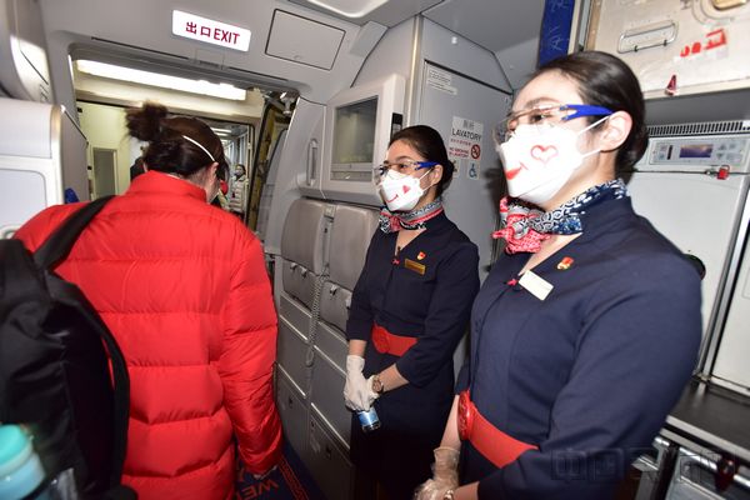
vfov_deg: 70.4
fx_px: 354
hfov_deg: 93.3
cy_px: 250
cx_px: 375
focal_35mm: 17
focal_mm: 17
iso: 640
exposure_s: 1/60
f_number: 4.5
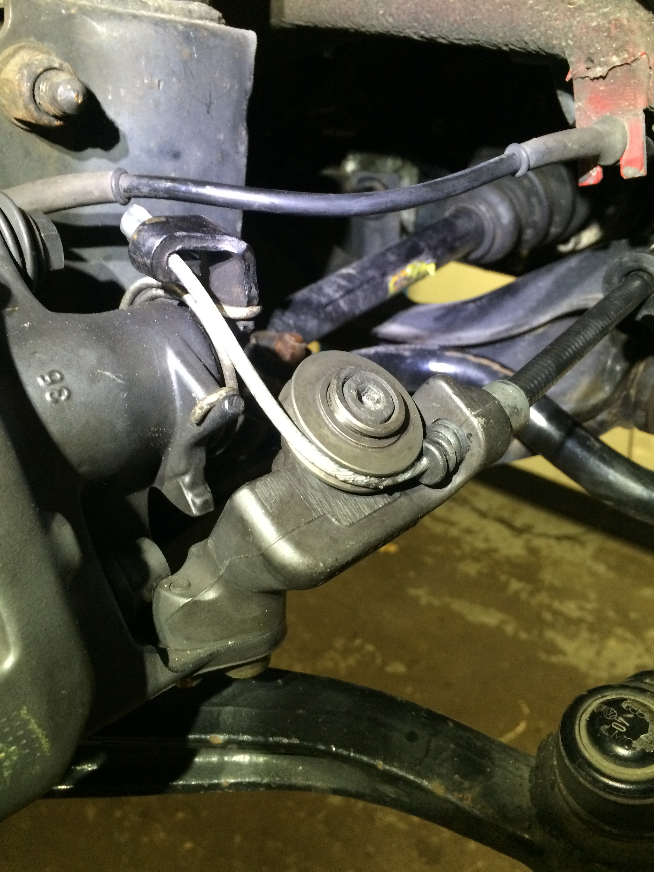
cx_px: 327
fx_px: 731
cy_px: 436
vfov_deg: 61.7
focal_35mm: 29
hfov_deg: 48.2
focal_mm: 4.15
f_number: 2.2
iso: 250
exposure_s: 1/17
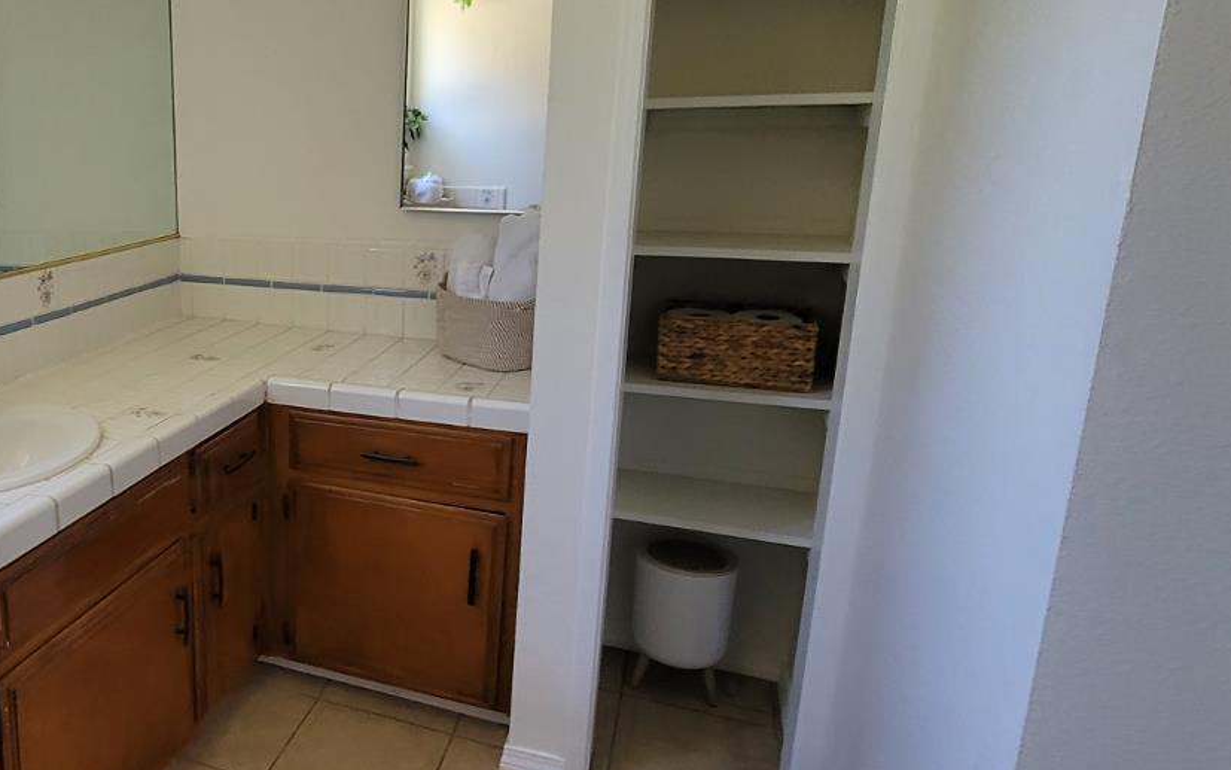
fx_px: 839
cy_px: 360
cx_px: 250
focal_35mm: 25
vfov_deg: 49.3
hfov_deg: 66.1
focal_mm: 2.2
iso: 200
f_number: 2.2
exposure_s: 1/60
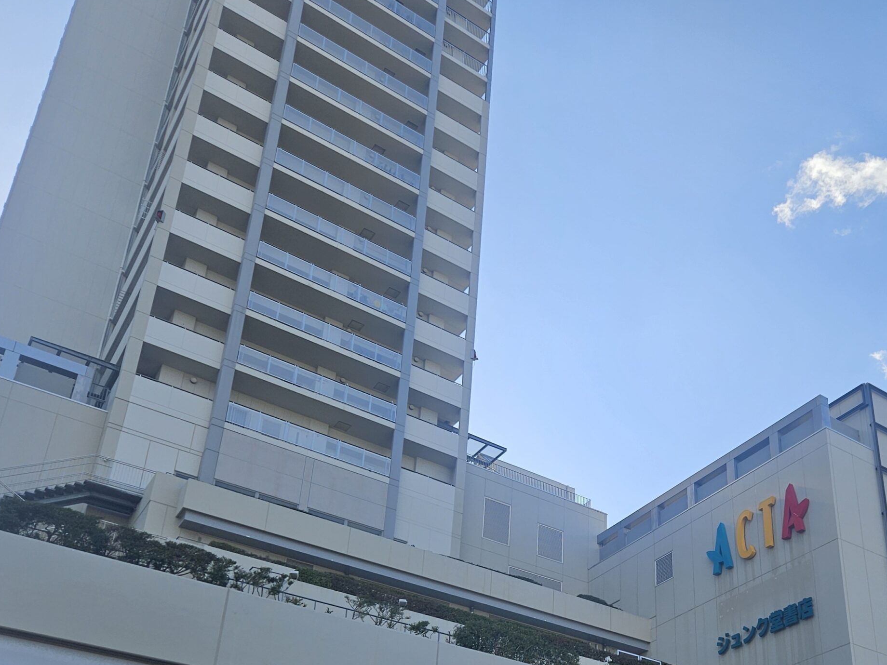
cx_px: 575
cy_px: 459
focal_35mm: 32
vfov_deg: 43.4
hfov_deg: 55.9
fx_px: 820
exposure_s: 1/2000
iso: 25
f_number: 1.8
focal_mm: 5.4
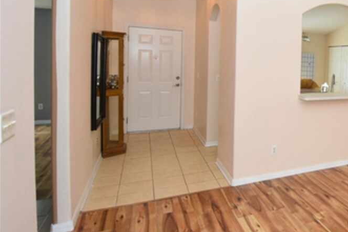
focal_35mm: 29
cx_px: 336
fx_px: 280
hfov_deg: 52.6
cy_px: 82
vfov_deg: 44.4
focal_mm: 10
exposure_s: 1/60
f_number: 4
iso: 640
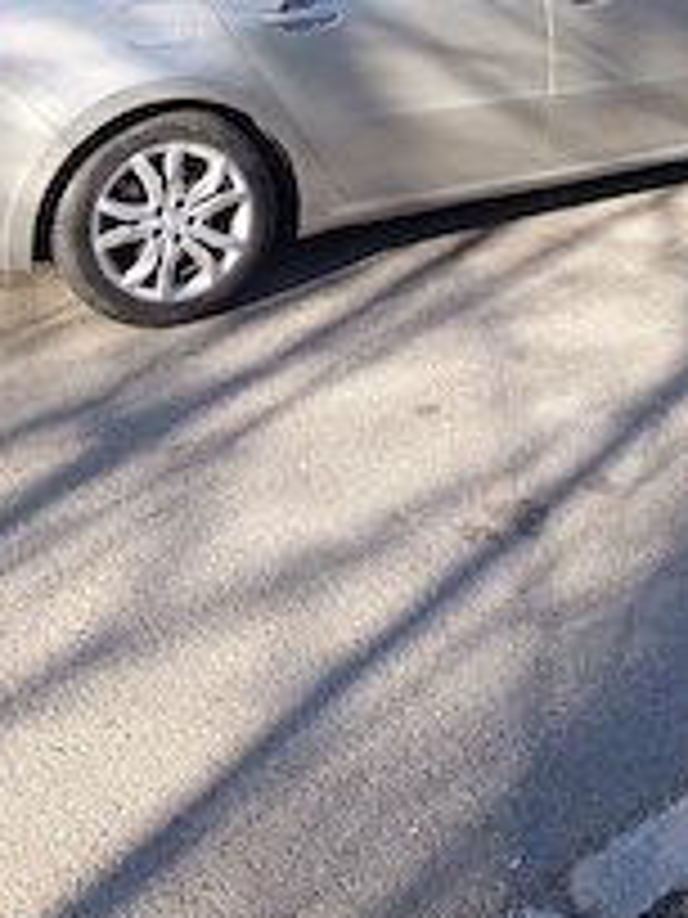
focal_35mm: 47
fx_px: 1246
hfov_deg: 30.8
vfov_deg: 38.4
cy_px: 144
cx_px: 414
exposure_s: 1/122
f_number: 1.7
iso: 51
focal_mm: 5.24
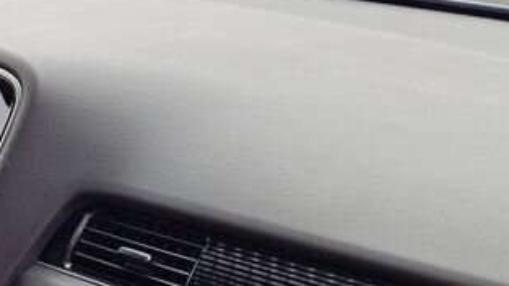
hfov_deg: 22.4
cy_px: 366
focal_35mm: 82
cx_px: -203
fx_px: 1107
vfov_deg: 14.2
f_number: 1.8
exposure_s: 1/180
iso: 50
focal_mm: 5.4
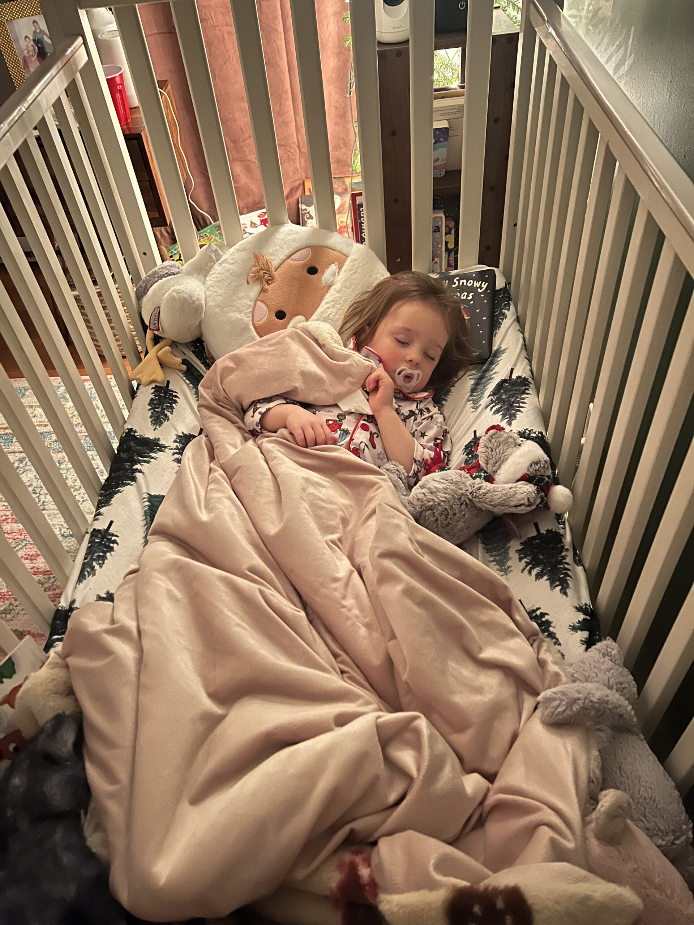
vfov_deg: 67.3
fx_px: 695
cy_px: 462
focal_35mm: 26
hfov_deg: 53.1
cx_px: 347
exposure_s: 1/15
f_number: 1.5
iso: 1600
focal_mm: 5.7
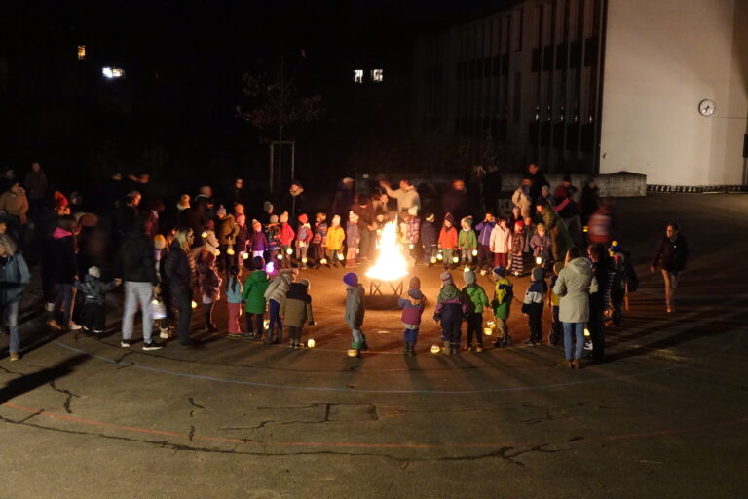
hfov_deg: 42.7
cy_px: 250
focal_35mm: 46
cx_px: 374
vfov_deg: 29.2
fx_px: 956
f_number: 3.2
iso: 3200
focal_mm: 16.92
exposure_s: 1/6
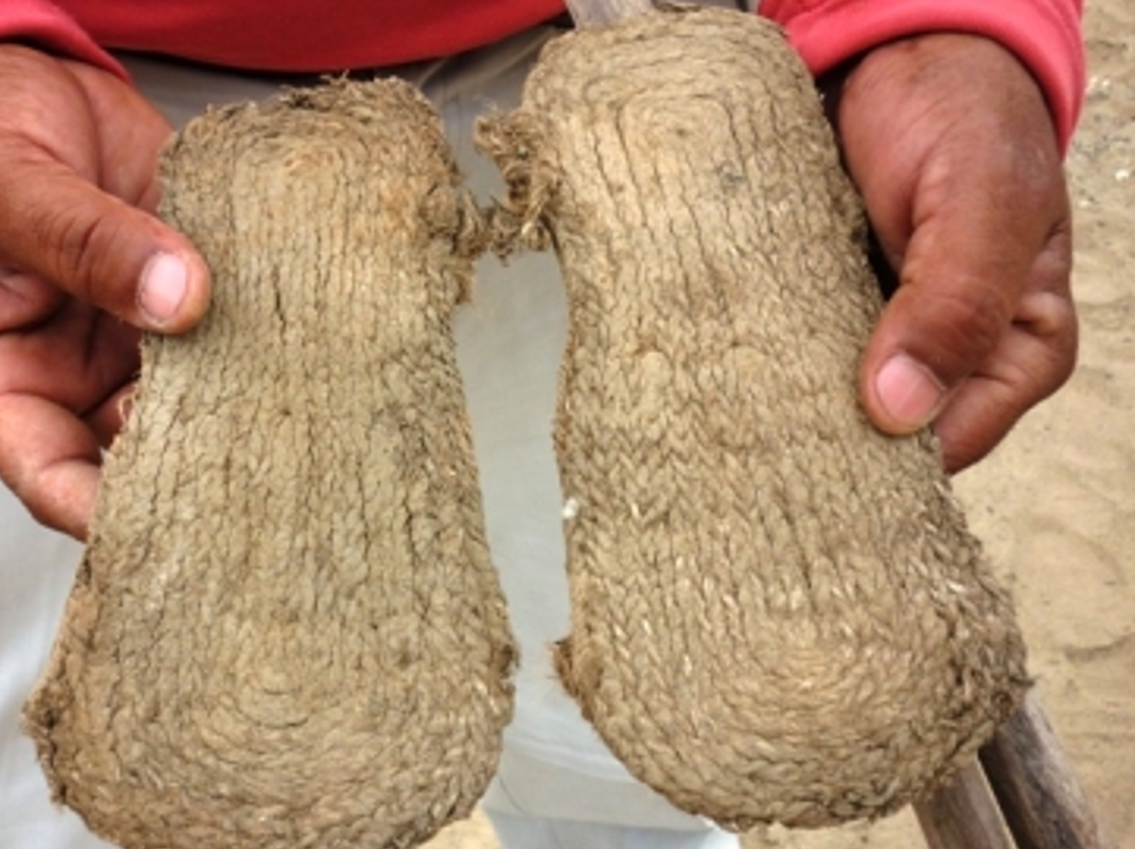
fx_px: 1343
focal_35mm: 41
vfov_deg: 35.1
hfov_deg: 45.5
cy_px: 431
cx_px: 450
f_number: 2.8
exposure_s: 1/500
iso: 80
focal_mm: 5.5
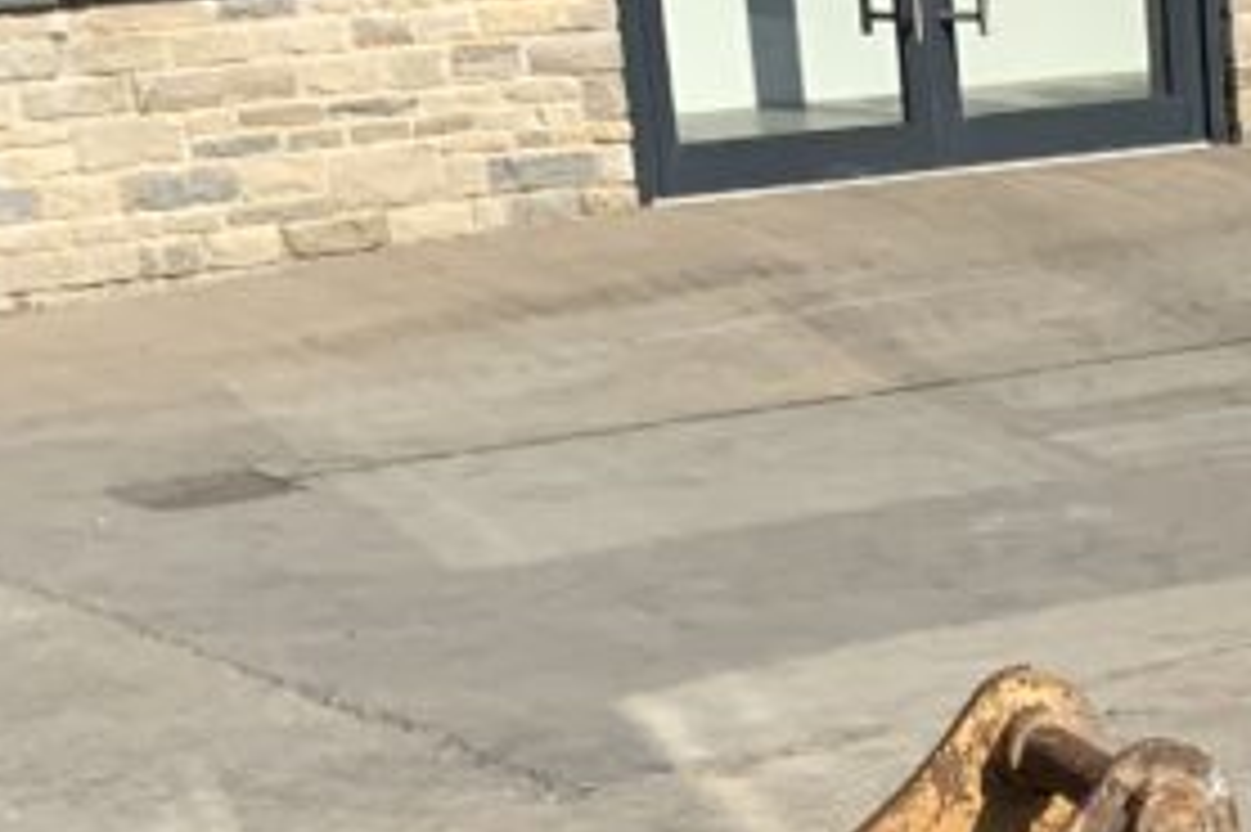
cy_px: 1633
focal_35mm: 111
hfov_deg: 17.3
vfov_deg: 11.2
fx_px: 3855
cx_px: 1616
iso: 20
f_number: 1.8
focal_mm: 3
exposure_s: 1/2427
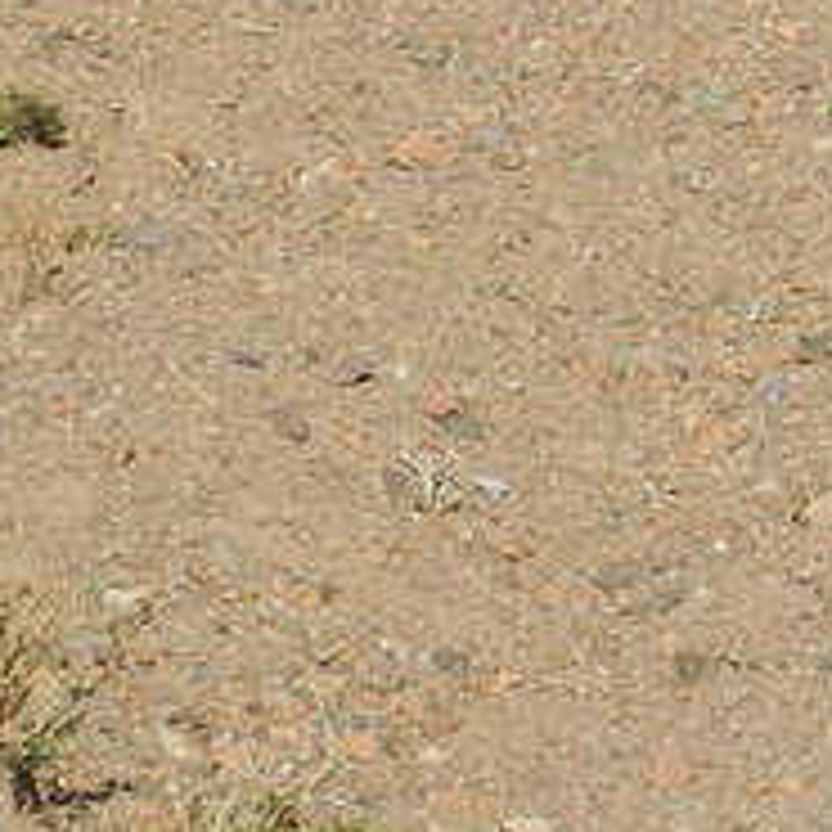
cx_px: 1538
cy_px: -702
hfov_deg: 3.8
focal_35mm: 460
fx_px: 12509
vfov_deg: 3.8
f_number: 4.5
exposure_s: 1/800
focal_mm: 20.1
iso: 100
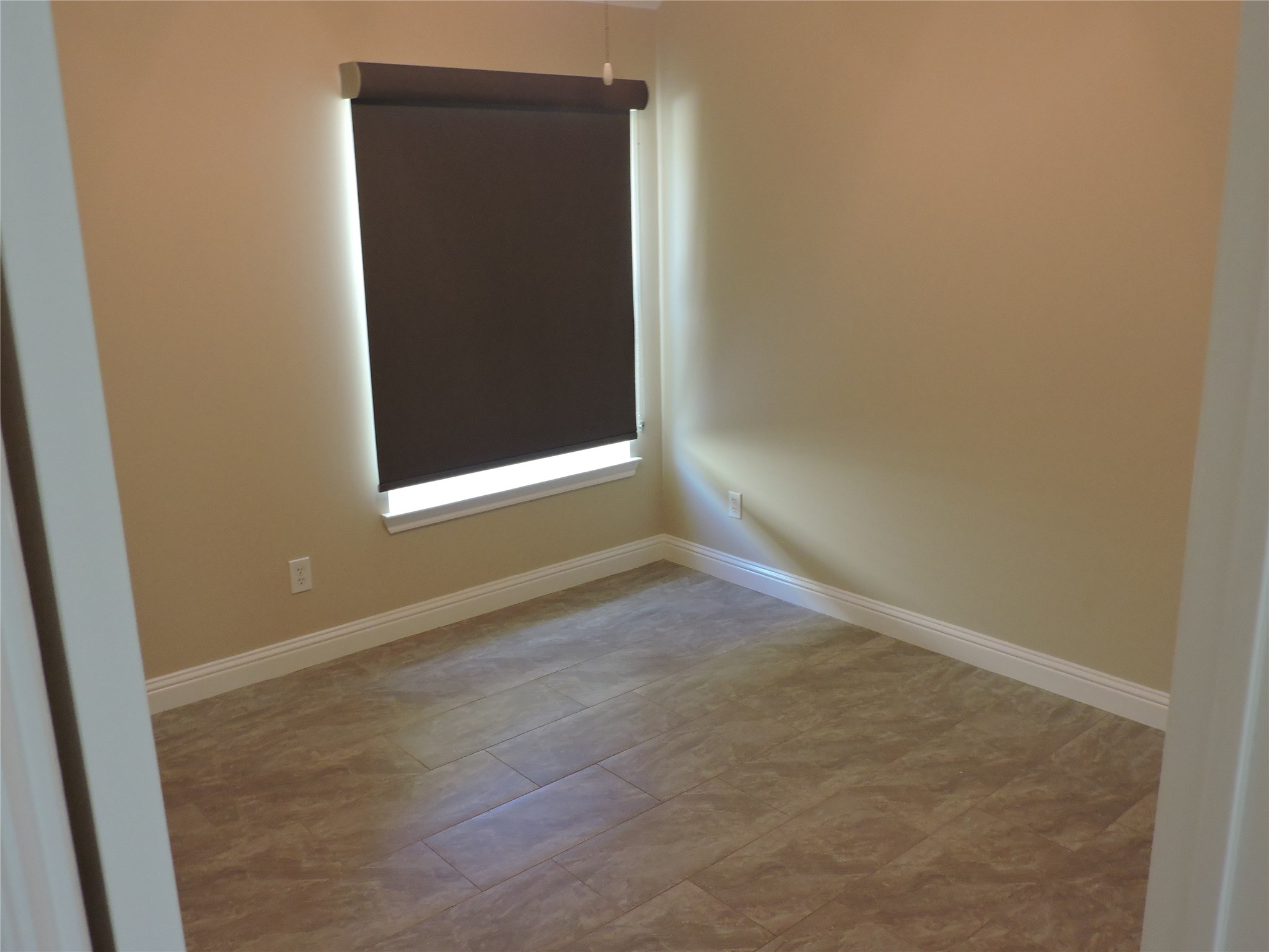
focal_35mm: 30
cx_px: 634
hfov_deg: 60.0
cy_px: 476
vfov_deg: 46.8
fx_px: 1100
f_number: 3.1
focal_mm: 5.4
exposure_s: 1/30
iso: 400
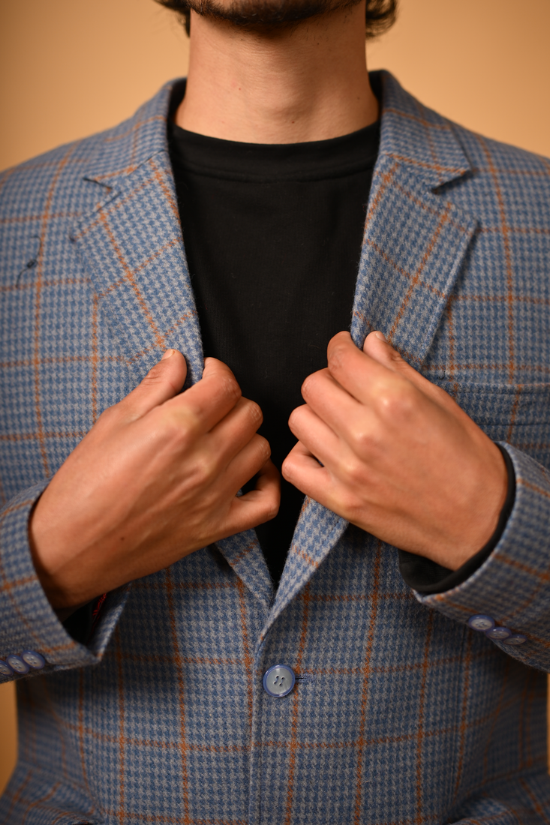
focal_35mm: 50
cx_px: 275
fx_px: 1146
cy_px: 412
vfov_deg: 39.6
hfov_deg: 27.0
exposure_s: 1/1000
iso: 160
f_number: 2.2
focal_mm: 50
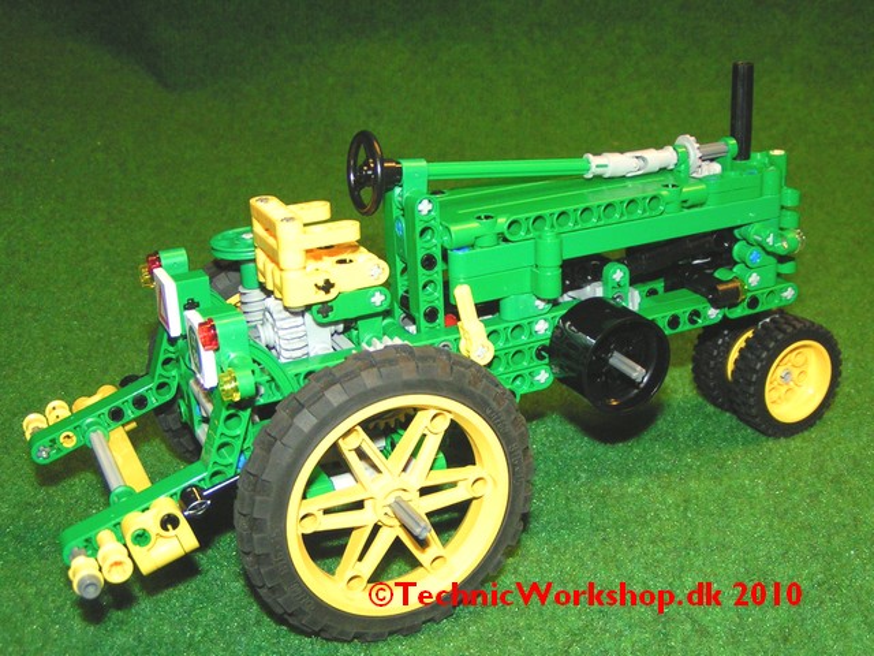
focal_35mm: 38
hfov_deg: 49.0
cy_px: 328
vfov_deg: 37.7
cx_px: 437
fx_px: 959
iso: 200
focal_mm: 5.8
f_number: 2.8
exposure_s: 1/40
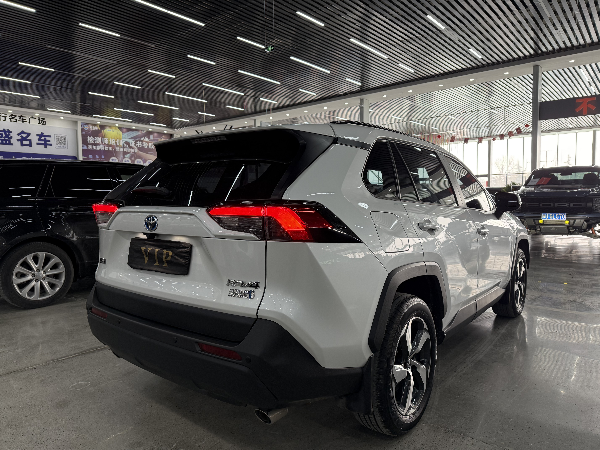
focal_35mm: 24
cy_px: 225
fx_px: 416
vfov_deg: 56.8
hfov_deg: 71.6
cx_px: 300
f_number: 1.78
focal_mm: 6.76
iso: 160
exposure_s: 1/121
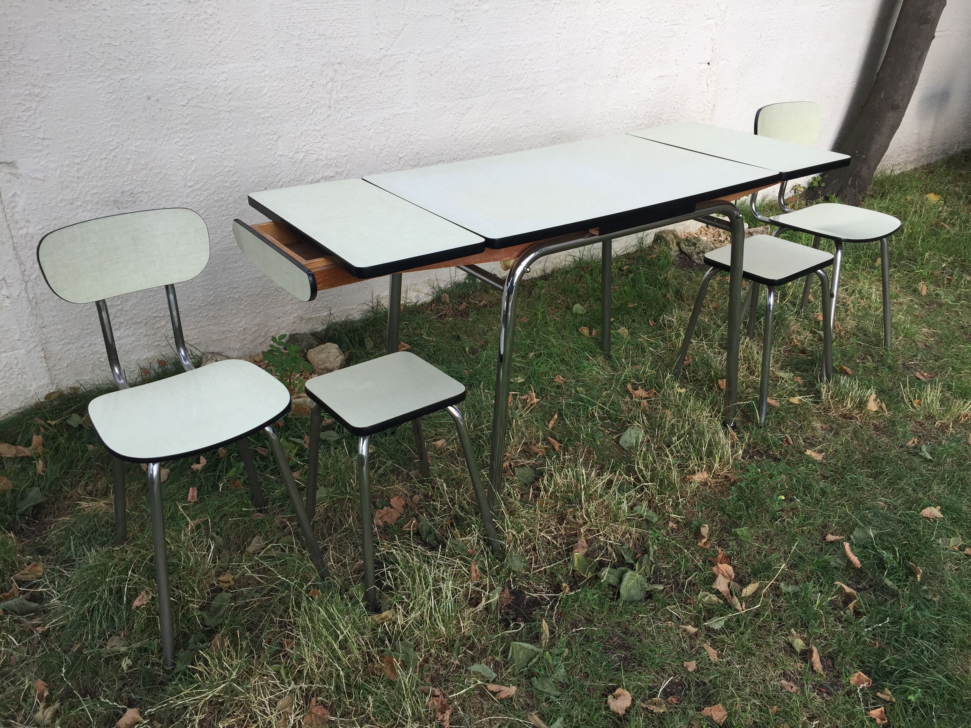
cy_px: 364
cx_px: 486
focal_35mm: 29
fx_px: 813
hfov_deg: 61.7
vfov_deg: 48.2
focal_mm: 4.15
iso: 32
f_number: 2.2
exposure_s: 1/314
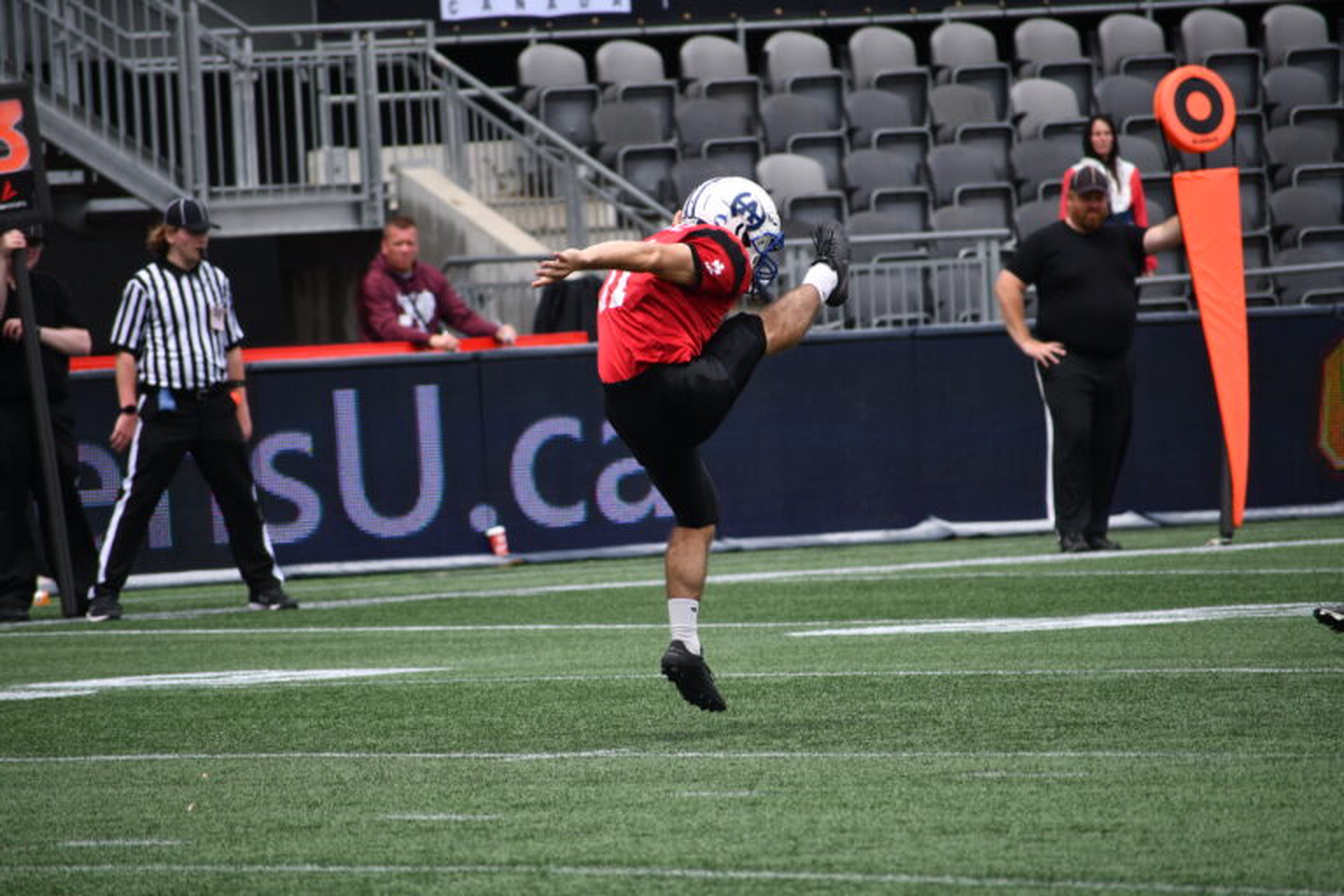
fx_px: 15119
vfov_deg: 3.4
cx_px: 672
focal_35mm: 405
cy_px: 448
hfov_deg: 5.1
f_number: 6.3
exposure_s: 1/1600
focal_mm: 270
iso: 400
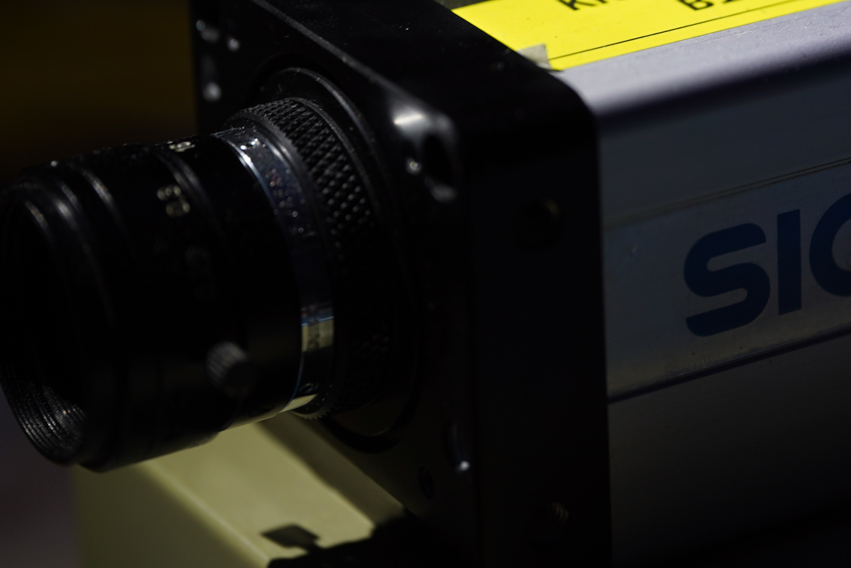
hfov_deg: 12.2
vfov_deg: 8.2
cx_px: 853
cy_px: -24
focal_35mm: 167
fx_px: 3948
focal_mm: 70
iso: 160
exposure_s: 1/40
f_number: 2.8
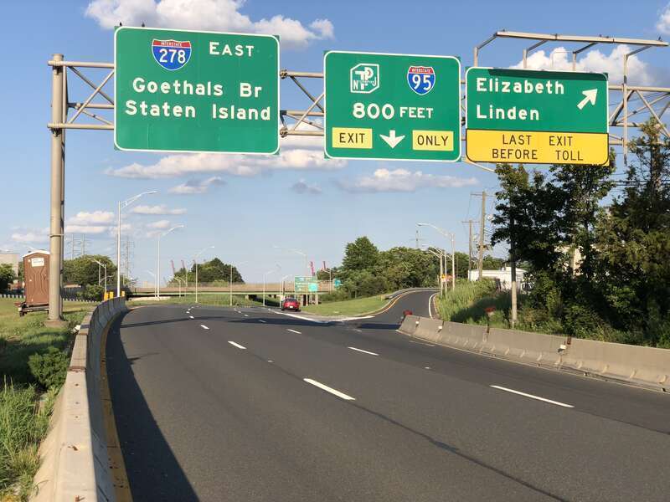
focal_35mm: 52
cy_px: 251
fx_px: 1006
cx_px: 335
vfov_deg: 28.0
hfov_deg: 36.8
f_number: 2.4
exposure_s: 1/1033
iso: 16
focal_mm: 6
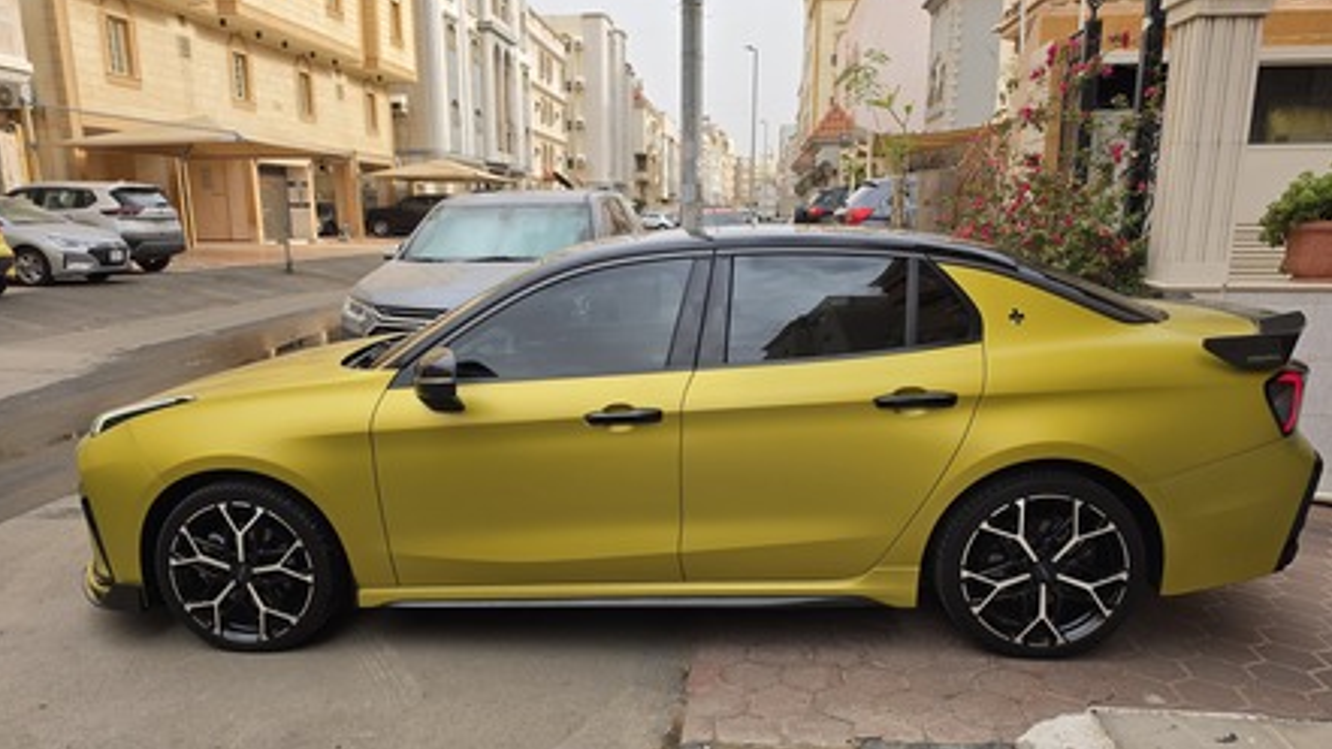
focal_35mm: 26
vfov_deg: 44.3
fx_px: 918
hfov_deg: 71.9
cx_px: 657
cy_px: 424
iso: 64
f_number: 1.4
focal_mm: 6.5
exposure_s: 1/2302
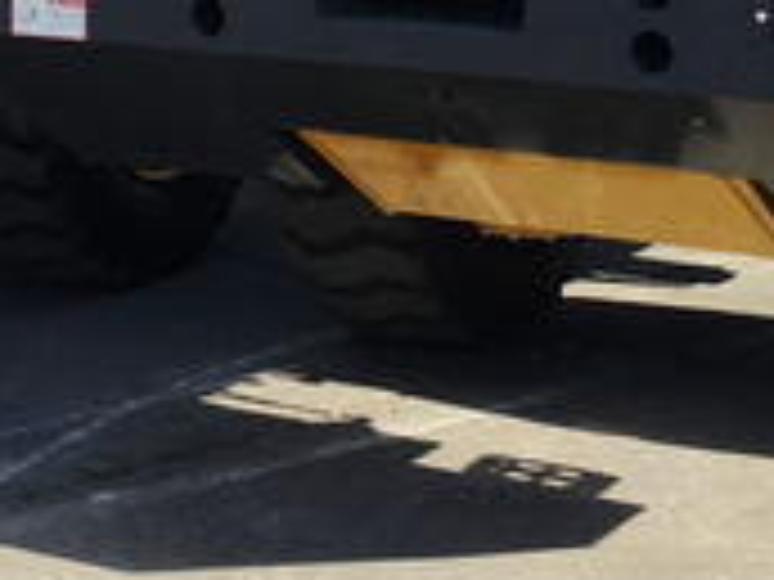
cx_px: 261
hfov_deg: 19.4
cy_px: -247
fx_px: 2258
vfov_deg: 13.9
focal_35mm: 101
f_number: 2.2
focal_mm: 4.15
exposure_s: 1/1040
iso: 25
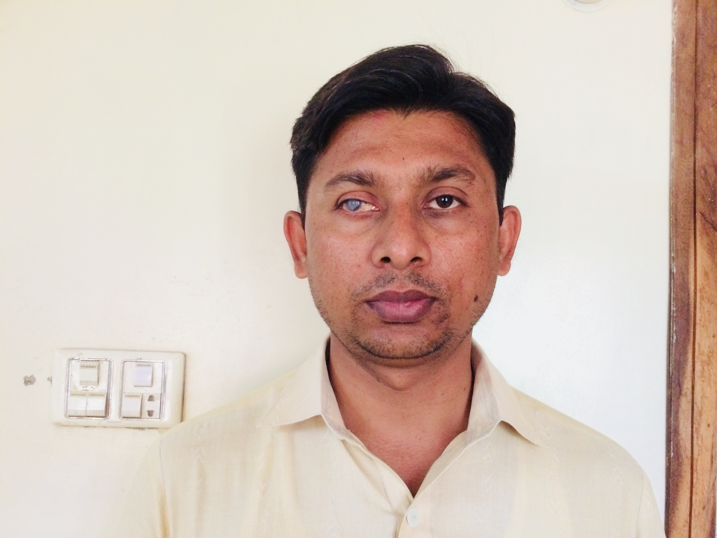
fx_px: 601
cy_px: 269
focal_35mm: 29
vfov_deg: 48.2
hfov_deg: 61.7
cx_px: 358
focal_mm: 4.15
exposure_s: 1/17
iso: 320
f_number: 2.2
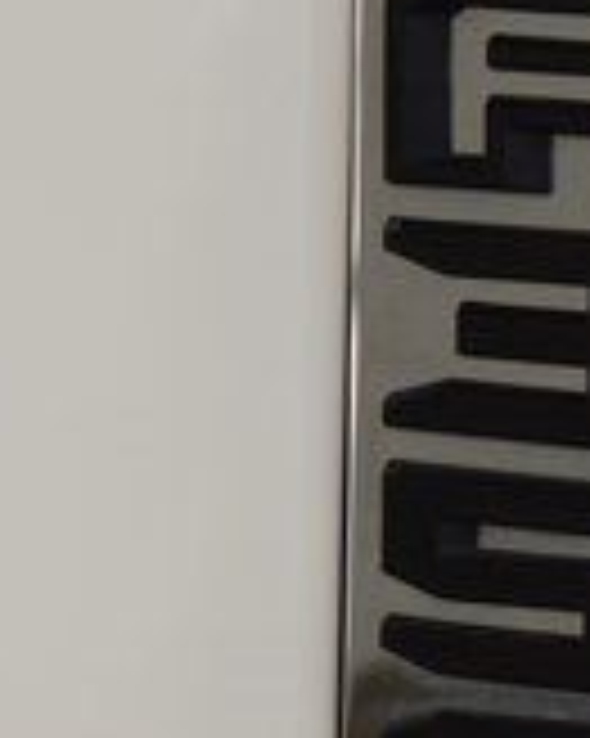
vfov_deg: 5.0
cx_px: 585
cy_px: 313
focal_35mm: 384
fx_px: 8389
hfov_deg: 4.0
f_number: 5
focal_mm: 70
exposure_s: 1/125
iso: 1600
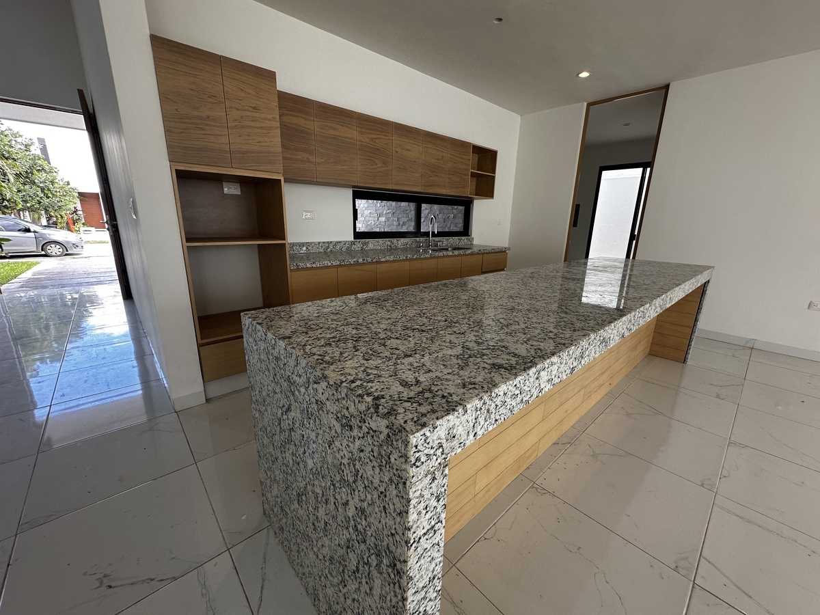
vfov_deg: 85.7
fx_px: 332
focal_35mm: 14
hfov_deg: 102.1
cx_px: 410
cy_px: 308
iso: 64
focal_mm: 2.22
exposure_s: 1/99
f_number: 2.2
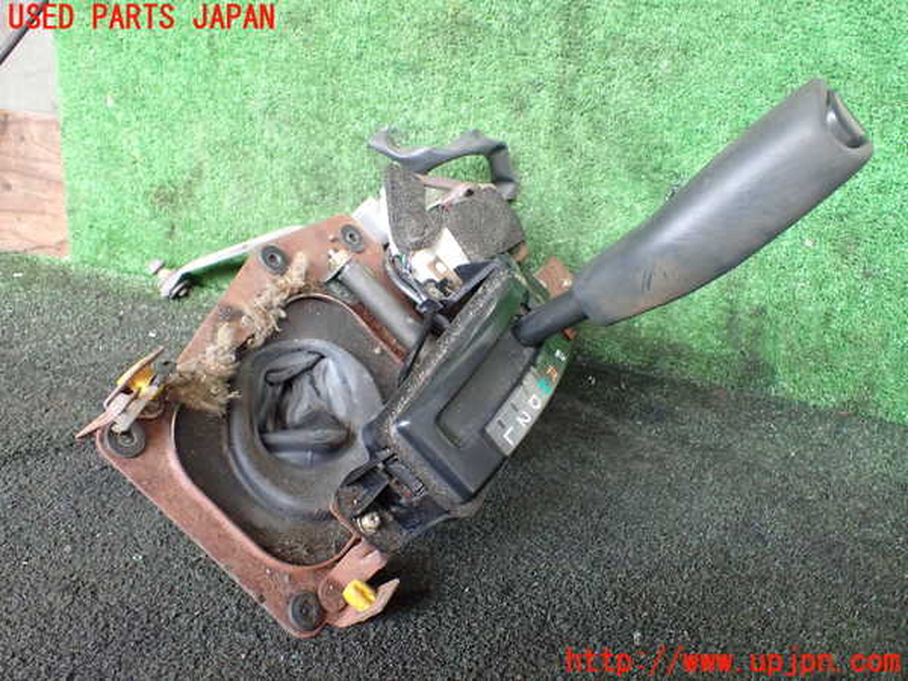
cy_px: 340
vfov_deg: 46.8
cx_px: 454
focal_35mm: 30
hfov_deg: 60.0
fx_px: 787
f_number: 2.3
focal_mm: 5.4
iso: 800
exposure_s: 1/60
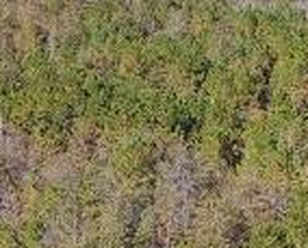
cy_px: 24
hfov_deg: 15.4
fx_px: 1004
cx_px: -215
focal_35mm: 110
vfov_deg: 13.9
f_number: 2.8
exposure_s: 1/100
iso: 196
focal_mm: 3.61
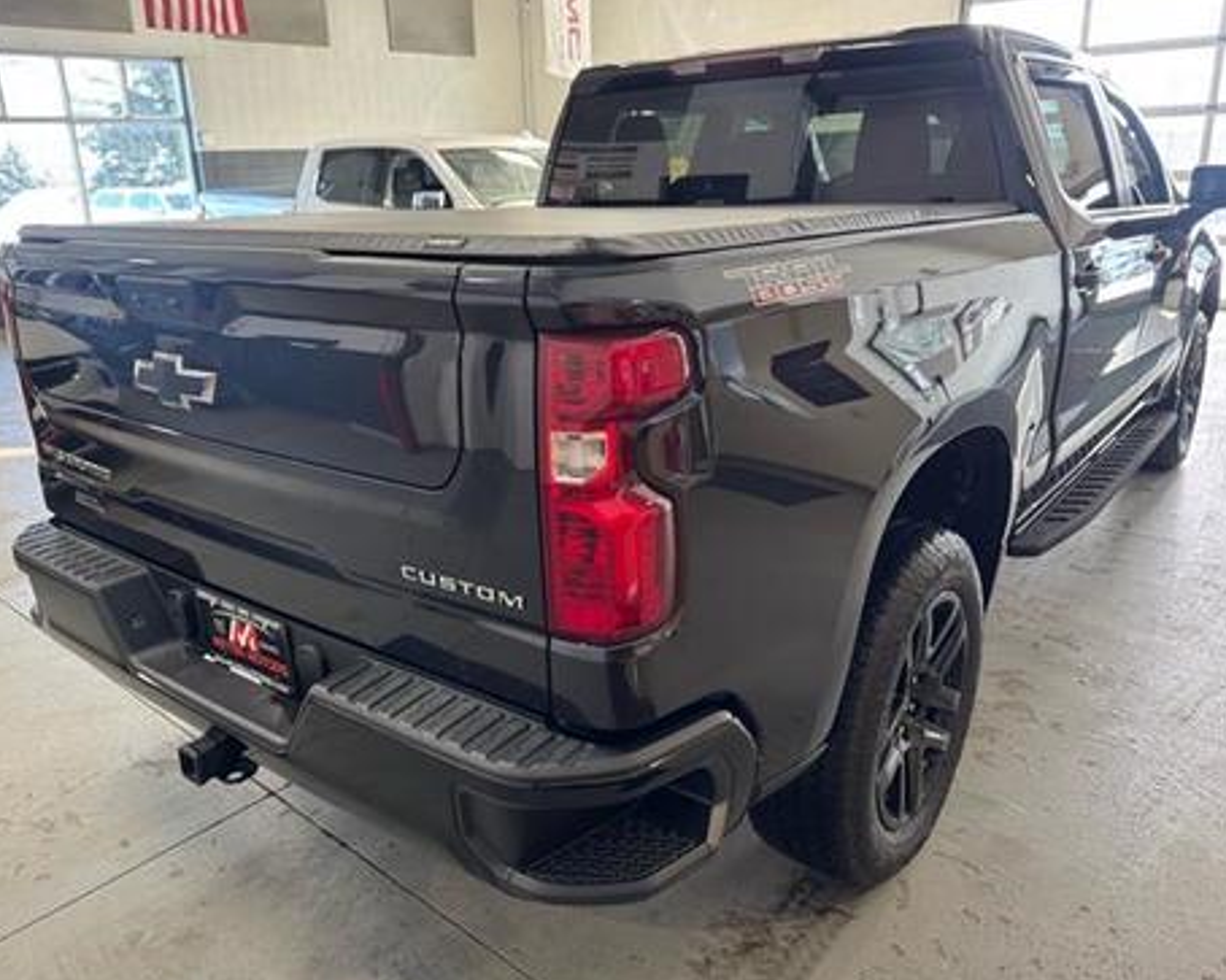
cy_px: 483
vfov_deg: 54.9
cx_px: 583
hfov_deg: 66.0
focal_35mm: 26
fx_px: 943
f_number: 1.78
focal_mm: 6.76
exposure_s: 1/60
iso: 160
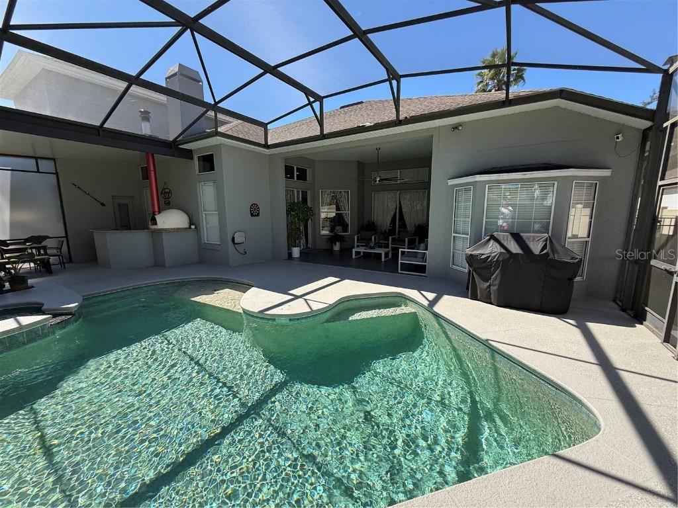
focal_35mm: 14
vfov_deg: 85.7
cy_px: 254
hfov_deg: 102.1
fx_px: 274
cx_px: 339
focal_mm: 2.22
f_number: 2.2
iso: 50
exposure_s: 1/490
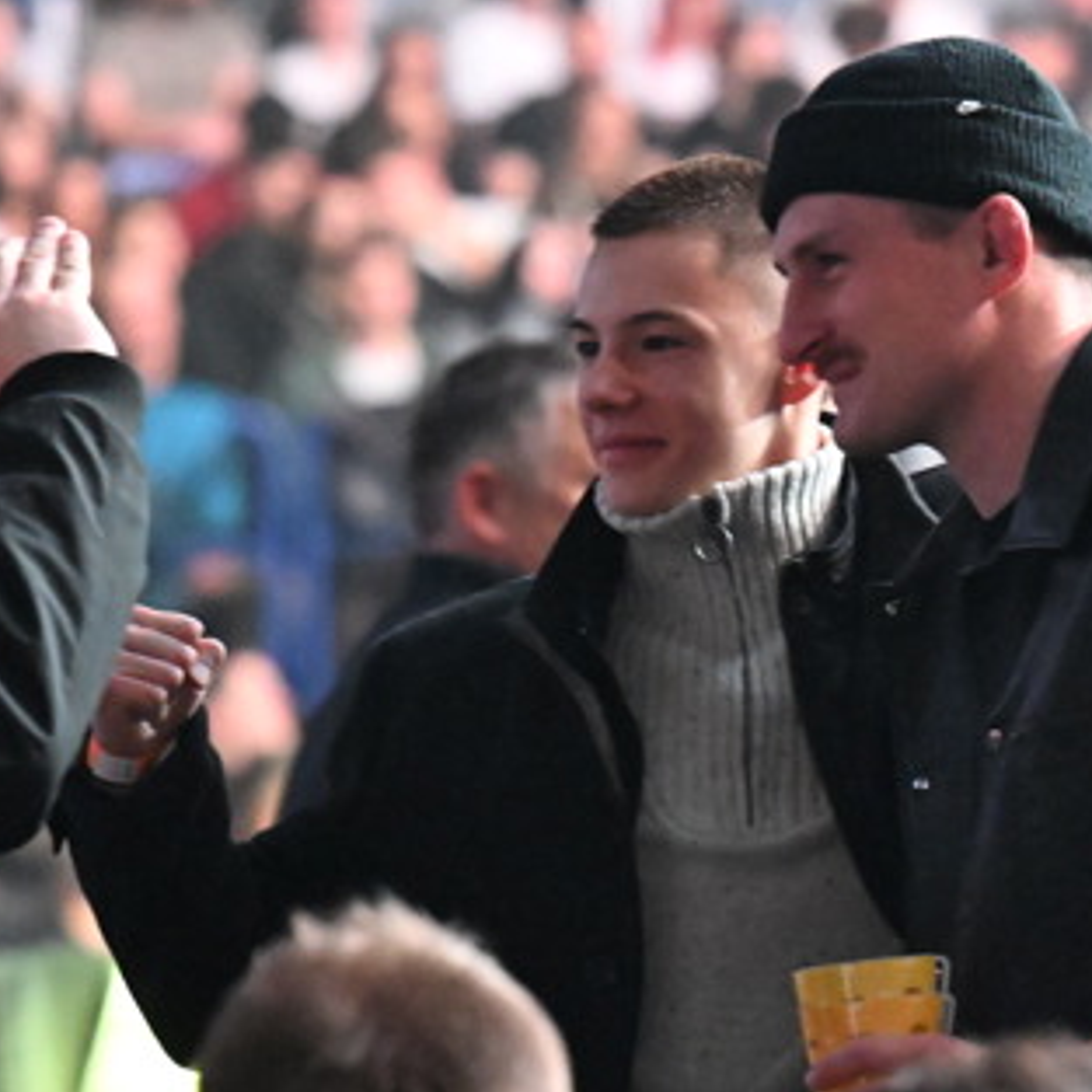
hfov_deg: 4.6
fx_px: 13491
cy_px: 726
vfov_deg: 4.6
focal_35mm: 378
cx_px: 590
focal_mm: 135
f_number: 3.5
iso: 12800
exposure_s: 1/160
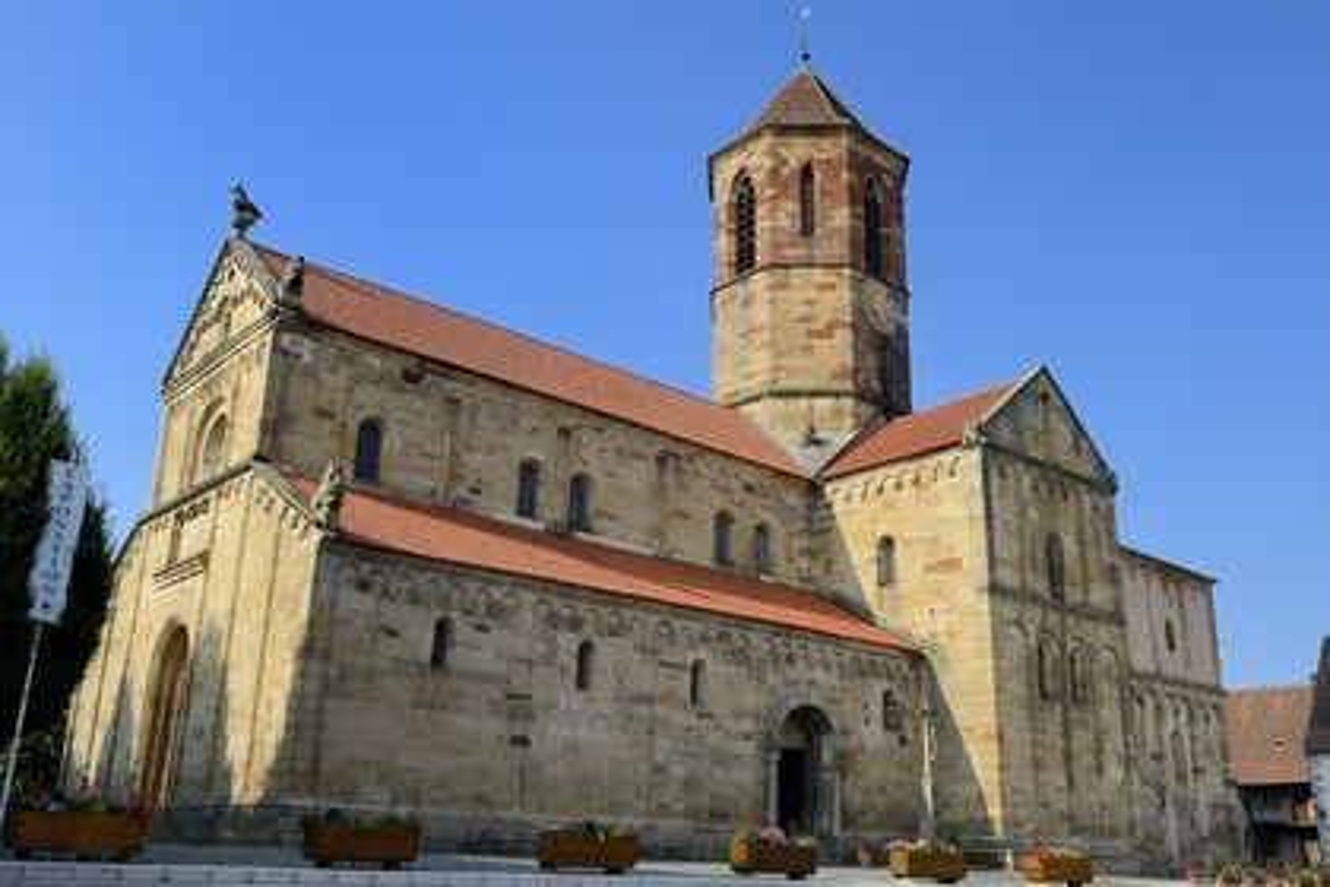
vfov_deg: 41.1
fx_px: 1182
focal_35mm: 32
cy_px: 444
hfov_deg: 58.7
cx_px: 665
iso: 200
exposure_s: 1/250
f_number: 11
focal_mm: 32
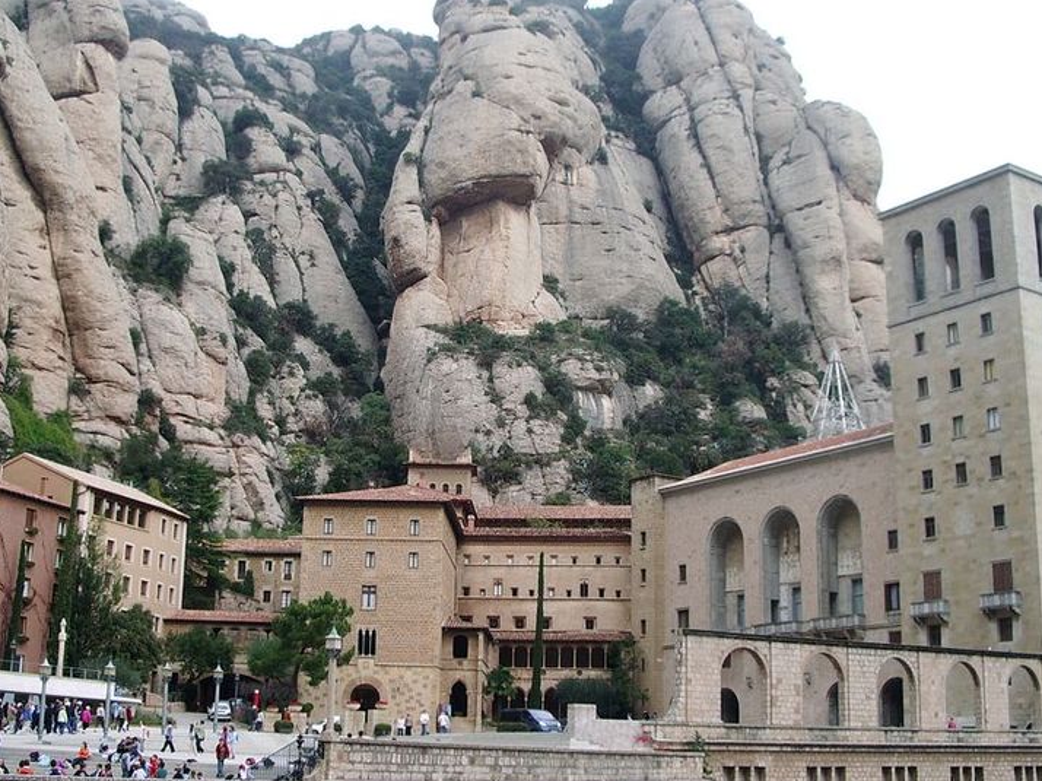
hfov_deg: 40.4
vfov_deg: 30.8
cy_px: 360
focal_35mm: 47
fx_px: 1414
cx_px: 488
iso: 50
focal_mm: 5.8
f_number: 4.3
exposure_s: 1/100
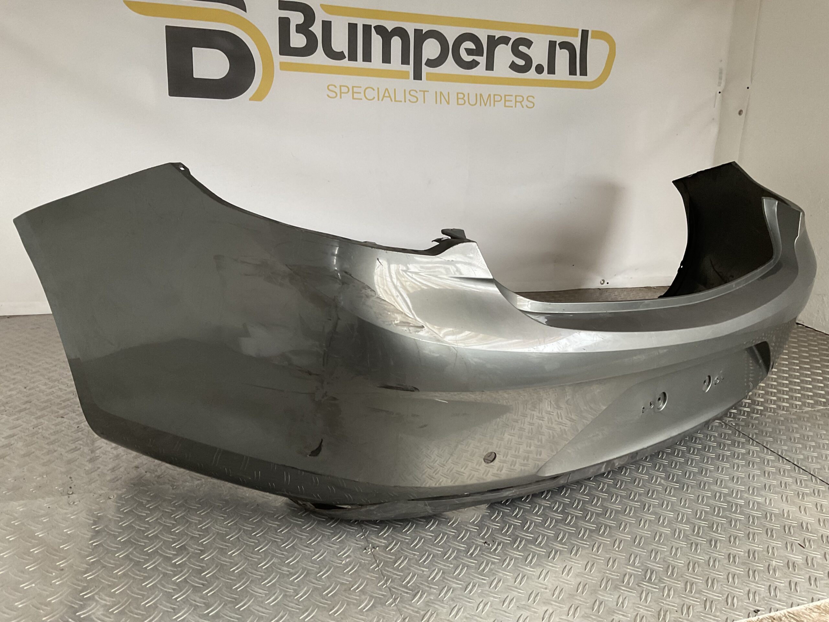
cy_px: 311
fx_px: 695
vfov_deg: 48.2
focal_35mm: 29
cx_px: 414
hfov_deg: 61.7
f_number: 1.8
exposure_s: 1/50
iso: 100
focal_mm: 3
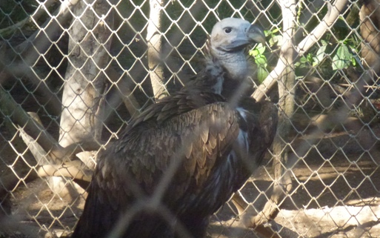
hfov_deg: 7.4
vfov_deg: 4.6
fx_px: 2932
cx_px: 225
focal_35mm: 283
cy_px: 103
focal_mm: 38.3
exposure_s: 1/250
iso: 800
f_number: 5.5
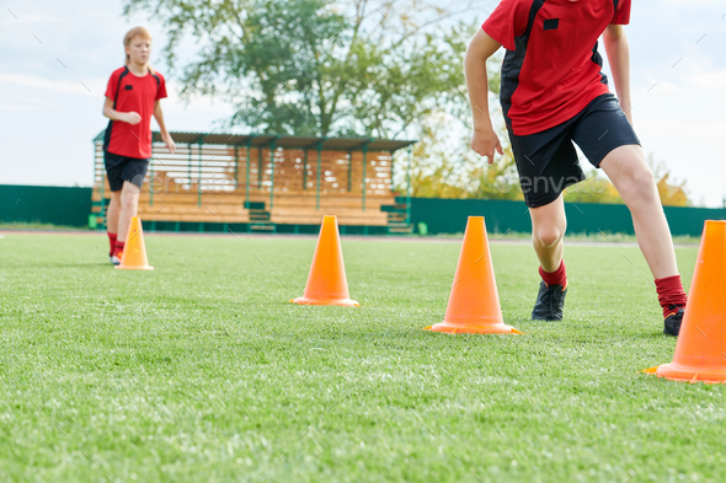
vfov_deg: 15.2
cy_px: 242
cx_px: 363
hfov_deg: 22.6
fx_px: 1814
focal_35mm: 90
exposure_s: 1/640
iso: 640
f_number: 7.1
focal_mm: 90
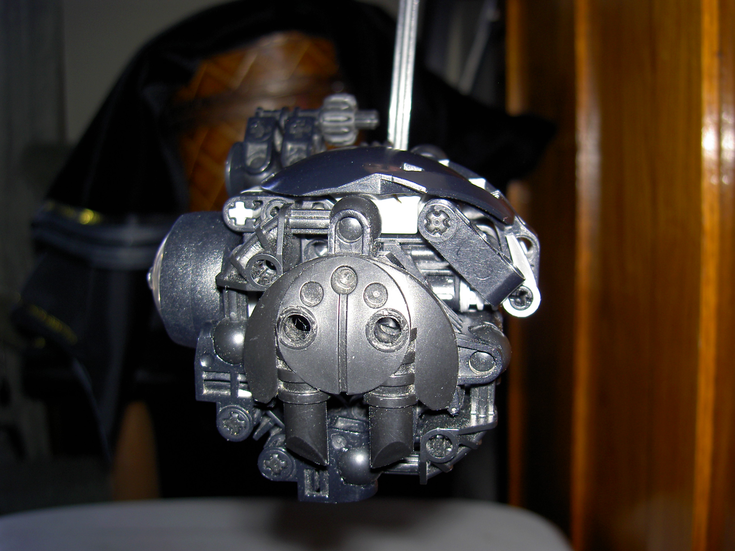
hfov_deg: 47.9
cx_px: 368
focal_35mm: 39
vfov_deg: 36.8
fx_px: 828
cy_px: 276
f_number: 2.8
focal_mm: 8
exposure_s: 1/60
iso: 100
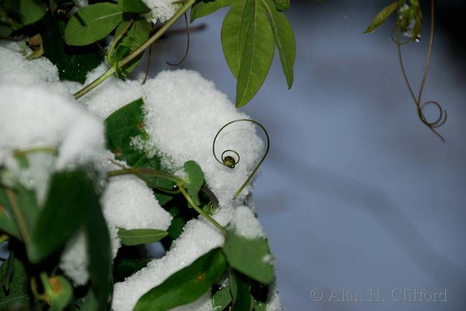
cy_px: 156
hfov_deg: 6.9
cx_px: 233
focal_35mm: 300
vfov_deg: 4.6
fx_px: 3886
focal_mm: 200
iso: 100
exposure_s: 1/100
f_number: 5.6
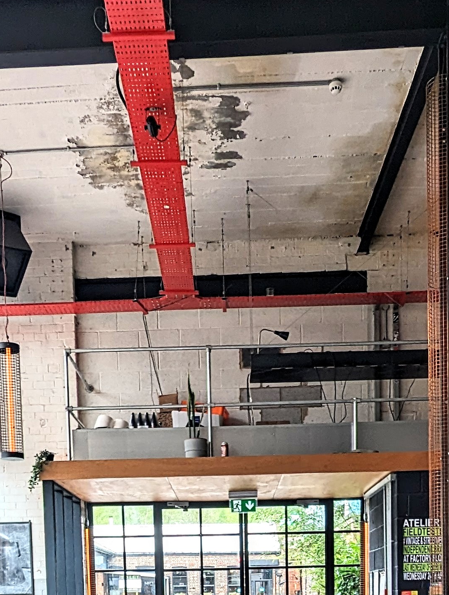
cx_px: 211
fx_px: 793
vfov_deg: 34.2
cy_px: 691
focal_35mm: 46
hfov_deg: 31.6
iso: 44
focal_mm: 2.35
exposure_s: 1/129
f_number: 2.2
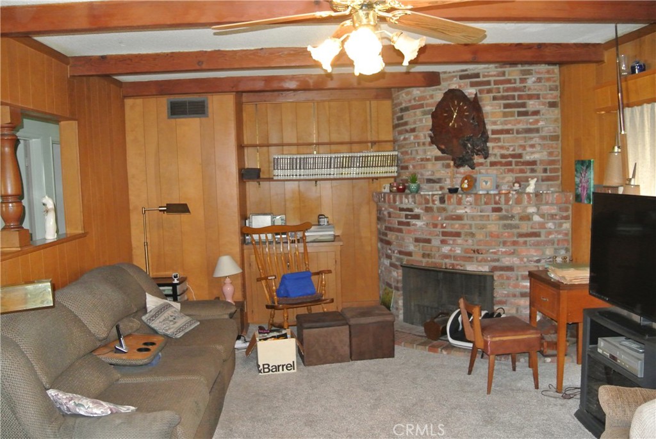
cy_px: 220
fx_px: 529
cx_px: 328
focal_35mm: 29
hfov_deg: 63.6
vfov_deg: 45.1
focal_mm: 11
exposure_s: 1/60
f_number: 3.5
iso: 1600
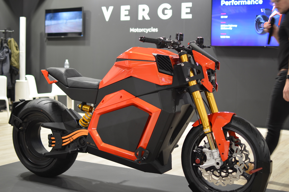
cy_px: 96
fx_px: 421
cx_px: 144
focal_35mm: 52
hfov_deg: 37.9
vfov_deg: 25.6
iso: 320
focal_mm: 35
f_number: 1.8
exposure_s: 1/50
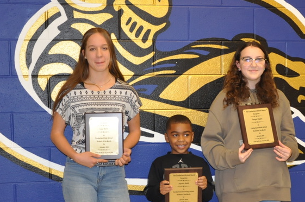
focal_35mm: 67
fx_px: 566
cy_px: 131
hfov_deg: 30.1
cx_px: 178
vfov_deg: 20.2
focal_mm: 25
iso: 800
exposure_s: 1/60
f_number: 4
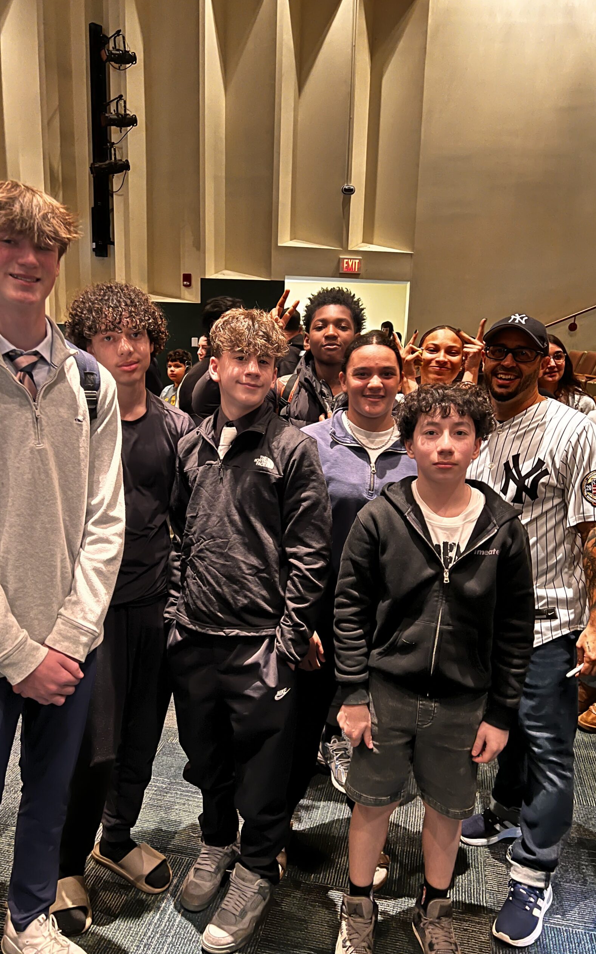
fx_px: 728
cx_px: 284
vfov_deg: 66.5
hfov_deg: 44.5
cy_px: 481
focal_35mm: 28
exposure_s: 1/17
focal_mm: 5.7
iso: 800
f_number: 1.5
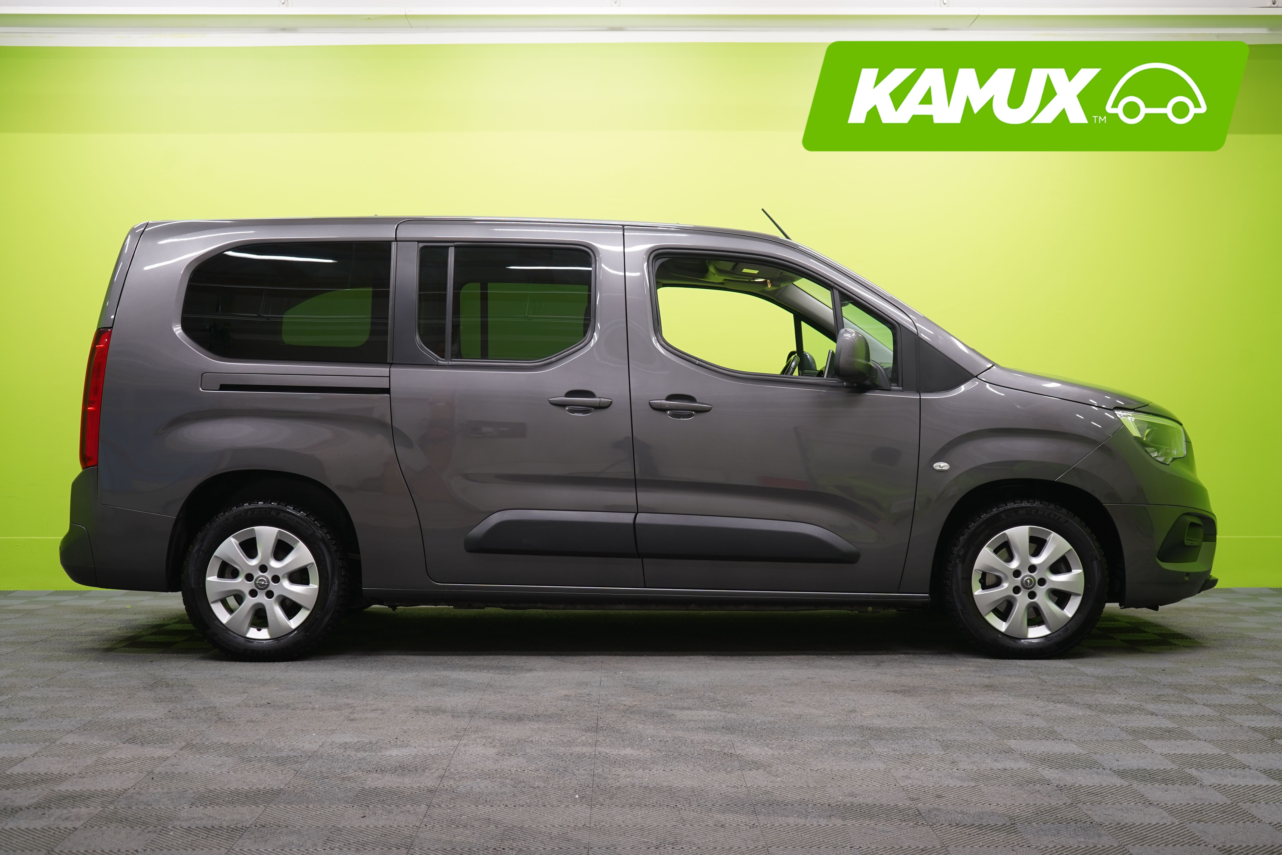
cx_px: 641
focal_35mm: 45
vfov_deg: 29.9
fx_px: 1602
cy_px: 428
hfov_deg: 43.6
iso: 400
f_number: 5
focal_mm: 45
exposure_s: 1/25
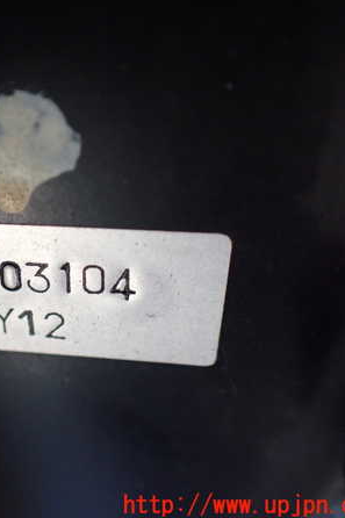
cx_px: 37
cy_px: 259
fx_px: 604
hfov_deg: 30.5
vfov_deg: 46.4
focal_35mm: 42
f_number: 2.3
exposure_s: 1/125
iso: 640
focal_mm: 5.4
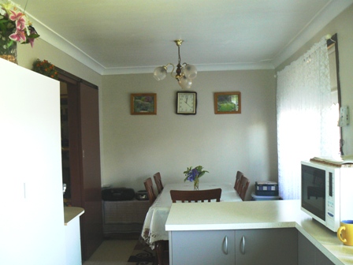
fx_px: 367
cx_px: 176
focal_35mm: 36
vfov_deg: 39.7
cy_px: 132
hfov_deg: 51.4
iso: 200
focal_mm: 6
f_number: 2.8
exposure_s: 1/25
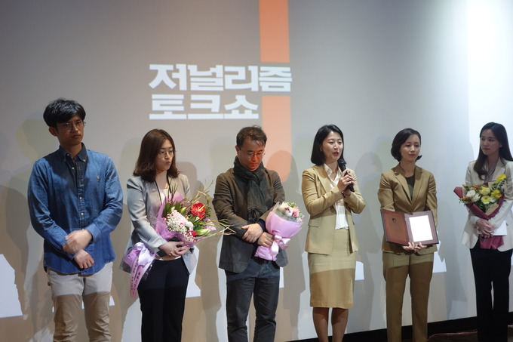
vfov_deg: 23.8
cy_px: 171
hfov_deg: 35.1
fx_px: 812
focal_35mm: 57
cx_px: 256
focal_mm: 21.08
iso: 640
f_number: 3.5
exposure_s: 1/60
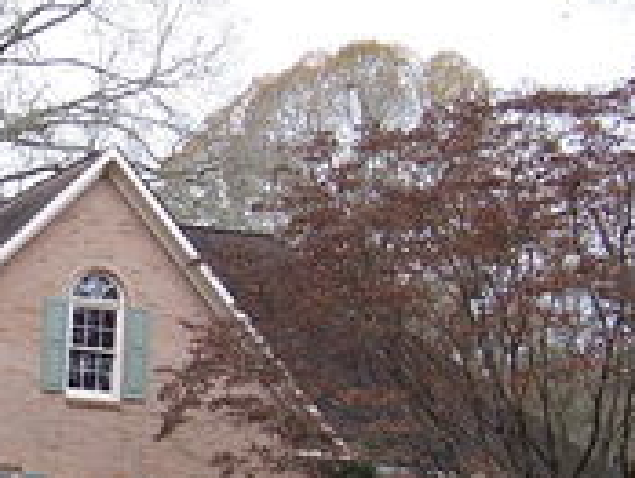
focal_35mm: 97
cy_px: 354
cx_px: -150
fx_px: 1782
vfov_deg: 15.2
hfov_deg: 19.0
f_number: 3.4
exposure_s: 1/125
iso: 80
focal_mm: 5.5
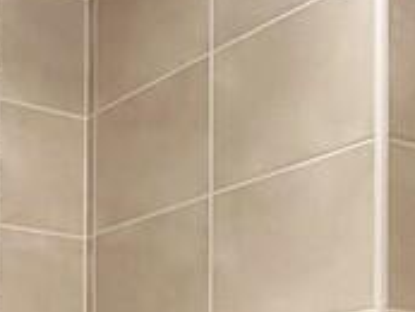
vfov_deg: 16.3
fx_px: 996
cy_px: 466
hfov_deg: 22.1
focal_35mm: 83
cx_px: -55
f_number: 2.2
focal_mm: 2.22
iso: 400
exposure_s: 1/50
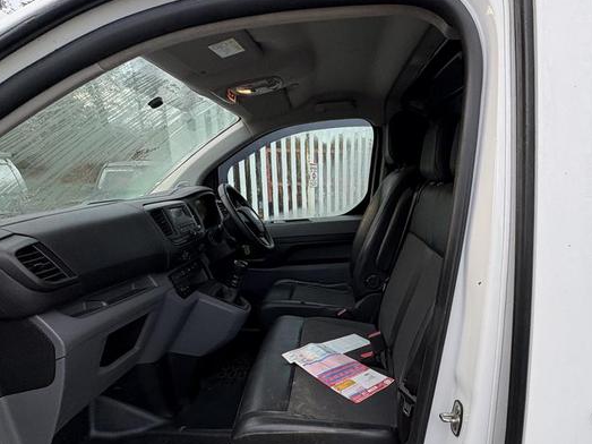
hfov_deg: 71.1
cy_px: 305
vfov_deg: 55.3
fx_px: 410
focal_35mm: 24
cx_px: 344
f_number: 2.2
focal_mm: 2.22
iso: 64
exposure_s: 1/99
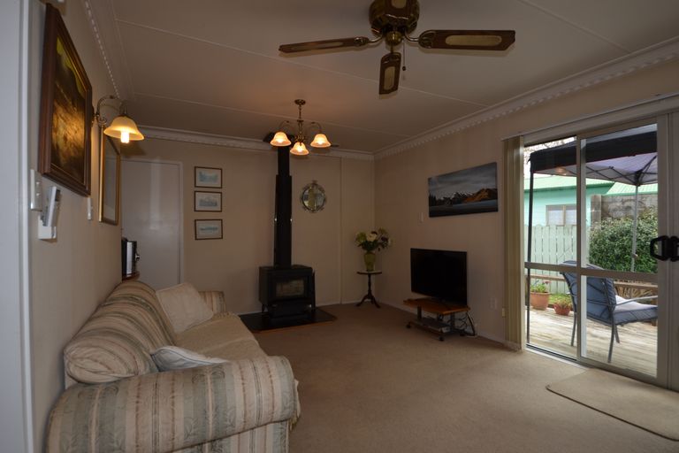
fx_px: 325
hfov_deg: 92.4
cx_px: 340
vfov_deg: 69.7
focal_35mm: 17
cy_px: 226
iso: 200
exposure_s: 1/100
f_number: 4.8
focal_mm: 11.5
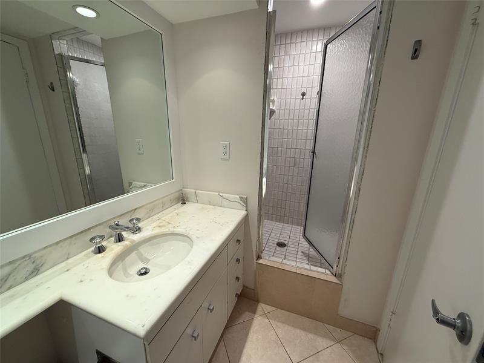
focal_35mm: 14
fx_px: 196
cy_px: 182
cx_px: 242
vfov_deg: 85.7
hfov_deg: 102.1
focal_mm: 2.22
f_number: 2.2
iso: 160
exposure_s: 1/120
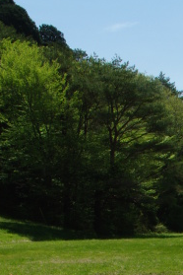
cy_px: 340
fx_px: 679
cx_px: 230
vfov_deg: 21.1
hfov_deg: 14.8
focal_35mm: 89
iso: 100
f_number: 22
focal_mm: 21.25
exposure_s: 1/30
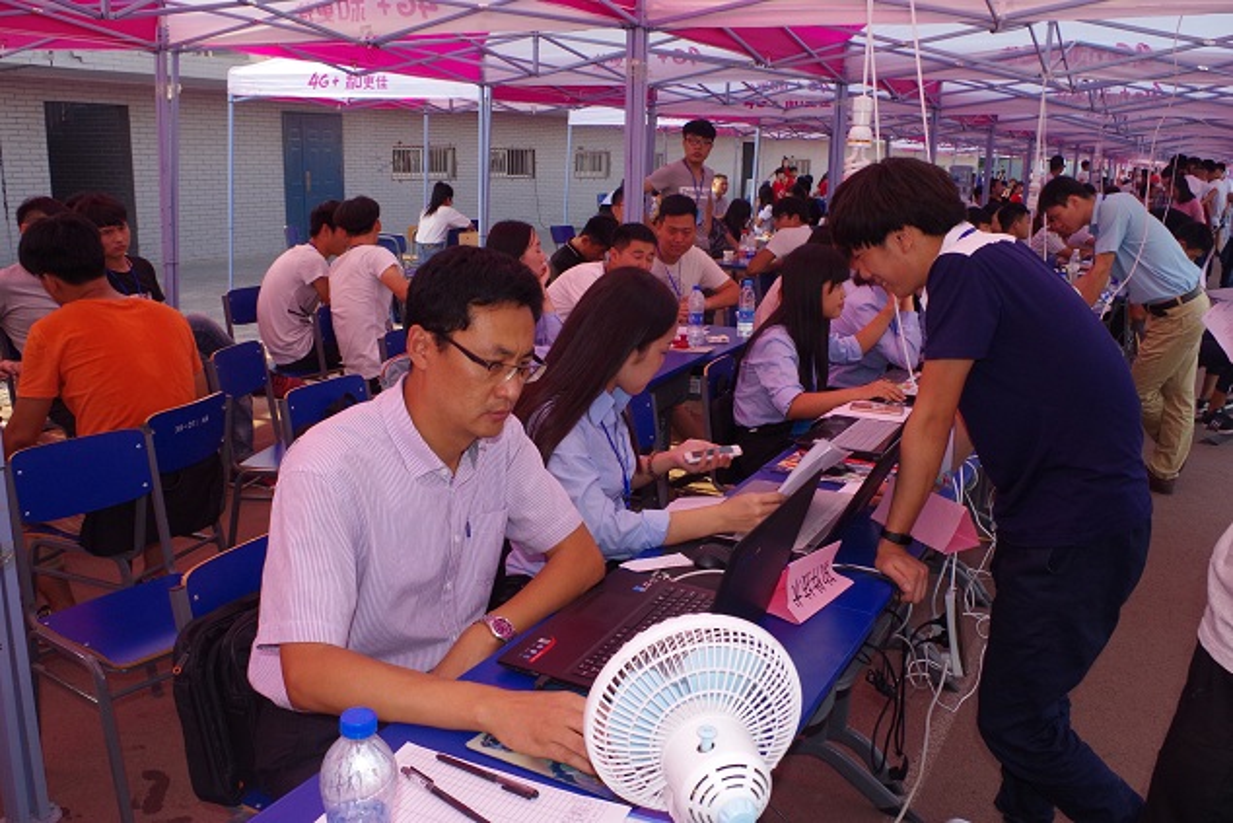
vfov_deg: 43.6
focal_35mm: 30
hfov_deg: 61.9
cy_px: 412
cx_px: 616
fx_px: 1028
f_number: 11
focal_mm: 20
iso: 800
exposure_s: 1/180
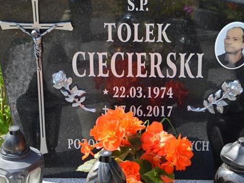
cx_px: 135
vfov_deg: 14.3
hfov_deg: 19.1
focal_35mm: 103
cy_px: 79
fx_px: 726
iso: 100
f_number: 5.6
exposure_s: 1/125
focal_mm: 48
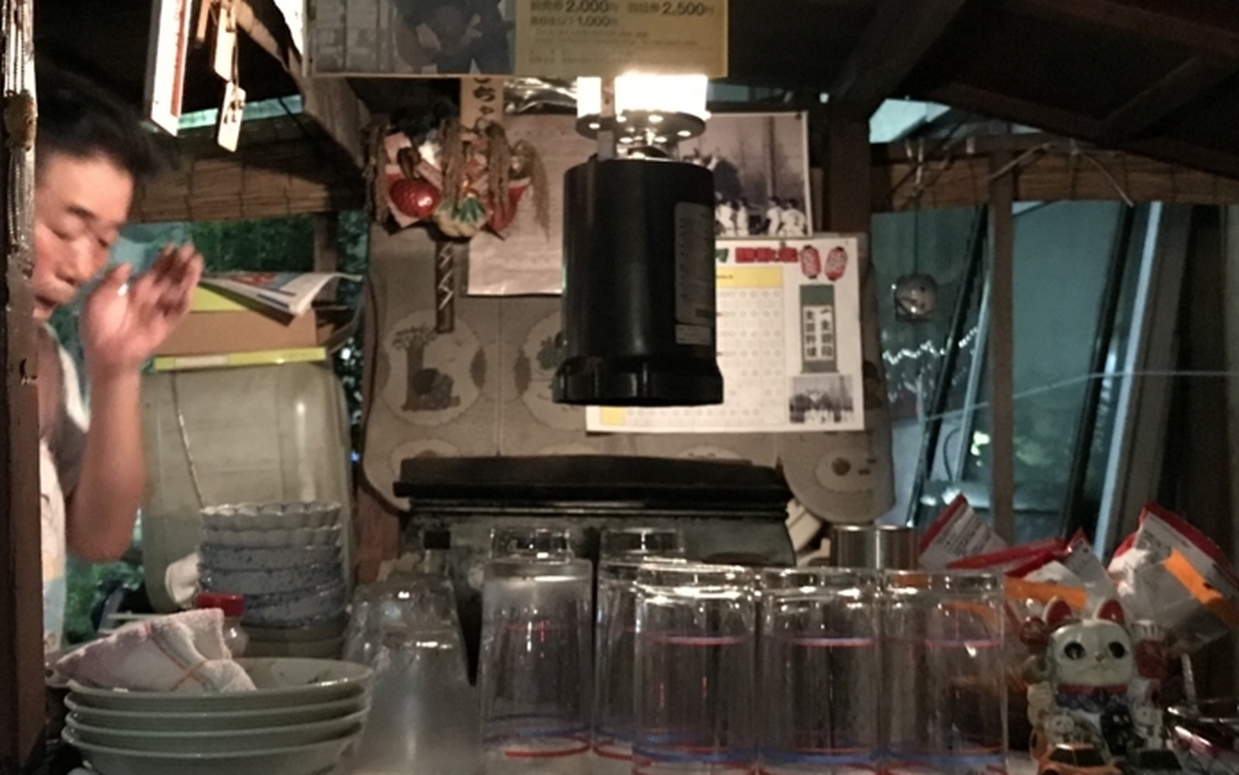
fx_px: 1486
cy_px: 448
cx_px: 649
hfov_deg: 45.3
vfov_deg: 29.2
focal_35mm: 44
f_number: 1.8
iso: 400
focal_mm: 3.99
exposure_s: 1/4
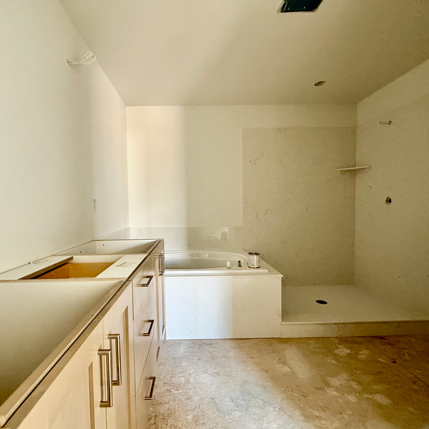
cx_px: 193
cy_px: 217
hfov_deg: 83.7
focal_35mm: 17
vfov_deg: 84.0
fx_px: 238
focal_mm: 2.22
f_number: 2.2
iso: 640
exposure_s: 1/60
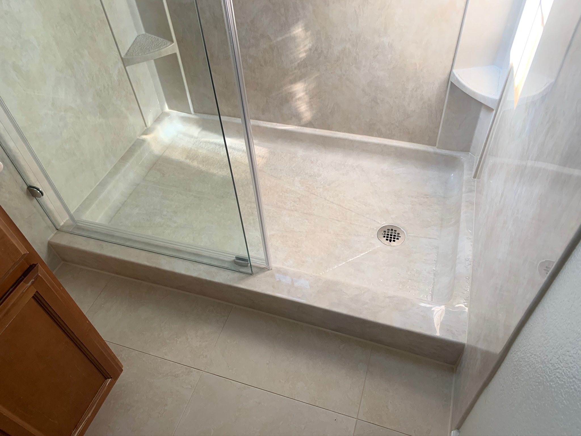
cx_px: 290
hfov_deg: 67.3
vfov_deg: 53.1
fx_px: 436
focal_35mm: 26
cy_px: 218
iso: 50
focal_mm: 4.25
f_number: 1.8
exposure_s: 1/121
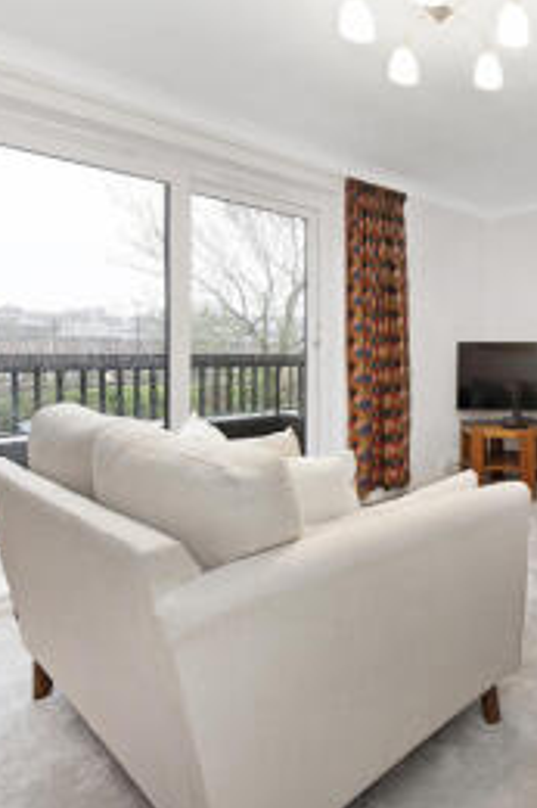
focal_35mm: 22
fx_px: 493
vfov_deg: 78.0
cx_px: 546
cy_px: 337
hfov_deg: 46.9
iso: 125
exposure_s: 1/10
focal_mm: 12
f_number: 16
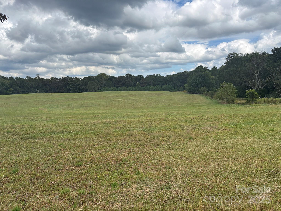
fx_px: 211
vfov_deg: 53.1
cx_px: 140
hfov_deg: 67.3
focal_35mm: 26
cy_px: 106
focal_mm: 5.96
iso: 50
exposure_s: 1/2933
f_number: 1.6
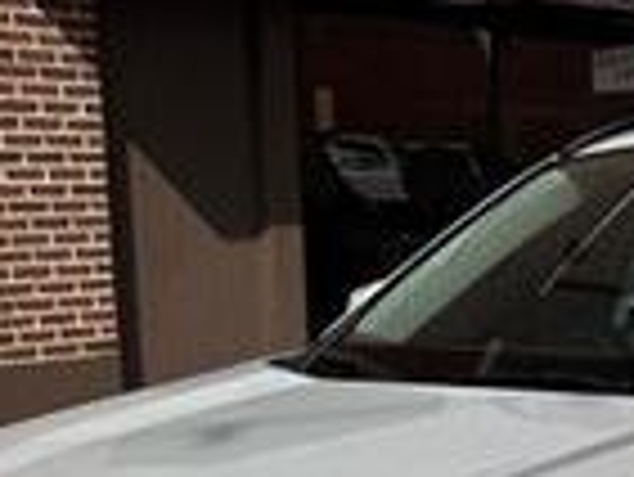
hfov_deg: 20.5
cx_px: 612
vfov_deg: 14.9
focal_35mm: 93
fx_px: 1705
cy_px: 684
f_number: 1.5
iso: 50
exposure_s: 1/8696
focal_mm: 5.7
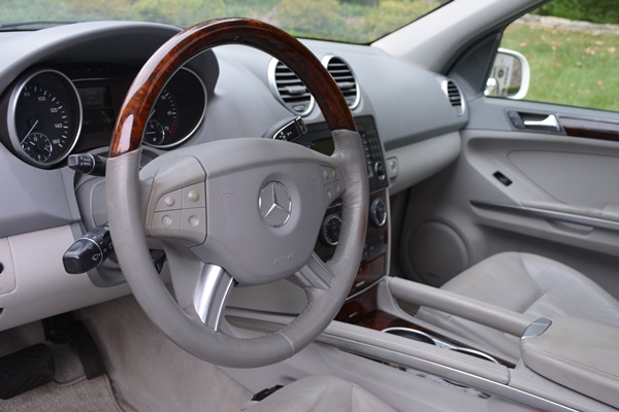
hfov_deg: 53.1
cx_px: 310
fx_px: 619
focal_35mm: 36
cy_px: 206
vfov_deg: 36.9
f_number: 5.6
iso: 280
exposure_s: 1/125
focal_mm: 24
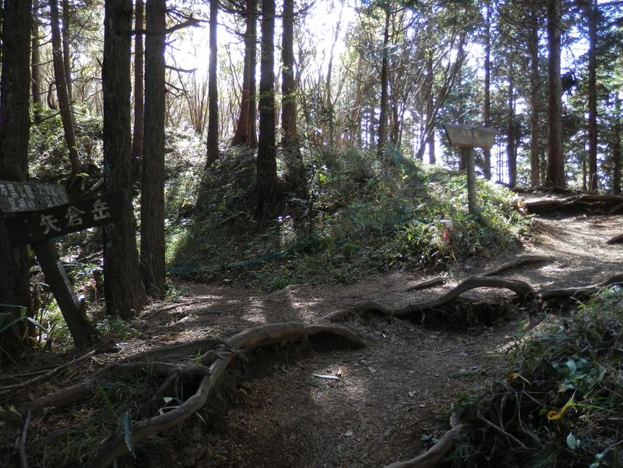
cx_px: 312
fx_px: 450
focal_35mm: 25
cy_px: 234
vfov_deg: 54.9
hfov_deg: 69.4
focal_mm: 4.5
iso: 80
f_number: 3
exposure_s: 1/30
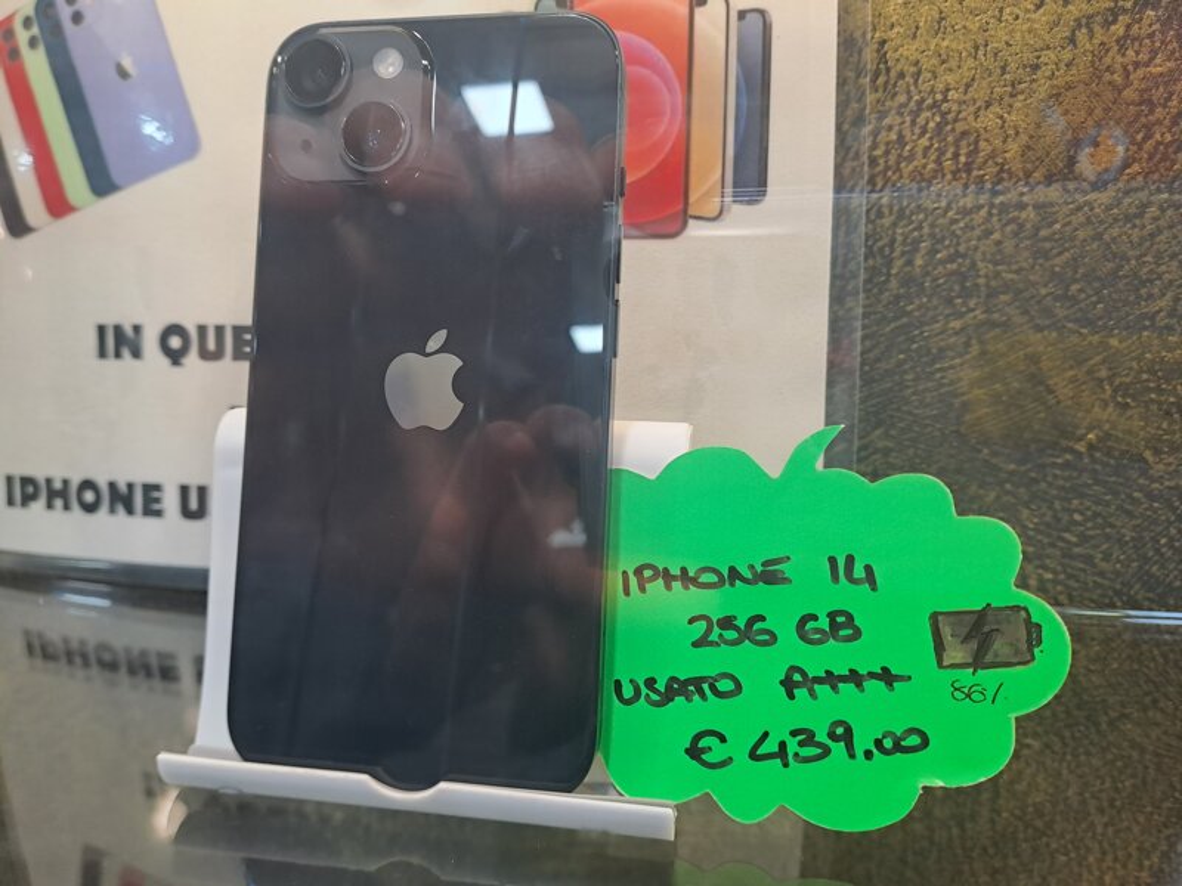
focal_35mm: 25
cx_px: 591
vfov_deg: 54.9
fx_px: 854
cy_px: 443
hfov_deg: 69.4
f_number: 1.8
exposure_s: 1/60
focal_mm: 4.65
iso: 160
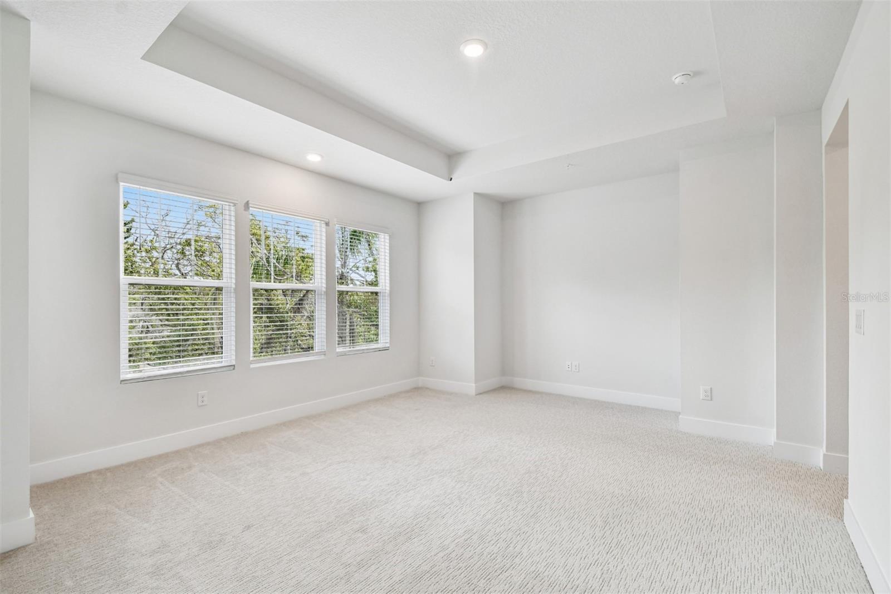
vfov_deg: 77.3
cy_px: 297
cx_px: 446
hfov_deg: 100.4
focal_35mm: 15
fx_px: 371
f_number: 7.1
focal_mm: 10
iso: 100
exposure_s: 1/25
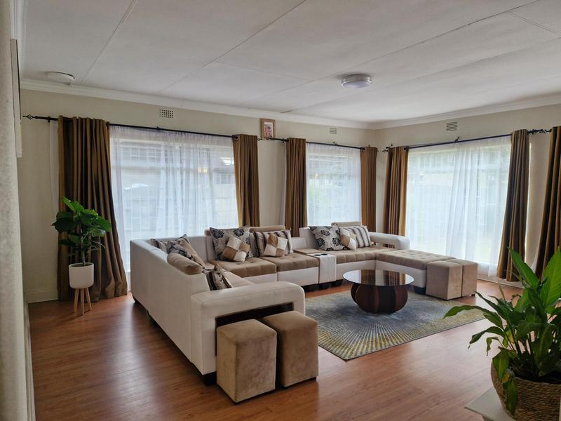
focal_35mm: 23
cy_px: 210
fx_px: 373
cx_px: 280
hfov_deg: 73.9
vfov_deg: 58.9
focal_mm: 5.54
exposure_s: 1/100
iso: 160
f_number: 1.8
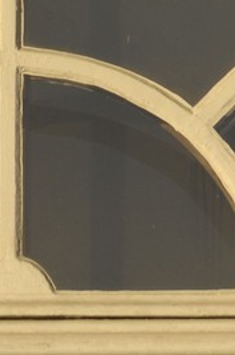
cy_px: -566
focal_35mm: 1048
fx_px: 10315
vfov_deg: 2.0
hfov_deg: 1.3
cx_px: -23
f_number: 6.3
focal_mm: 116
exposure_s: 1/200
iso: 100
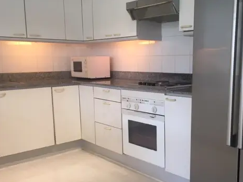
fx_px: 281
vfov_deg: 35.9
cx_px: 157
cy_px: 100
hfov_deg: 46.2
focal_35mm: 40
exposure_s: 1/33
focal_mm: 4.15
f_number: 2.2
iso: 32
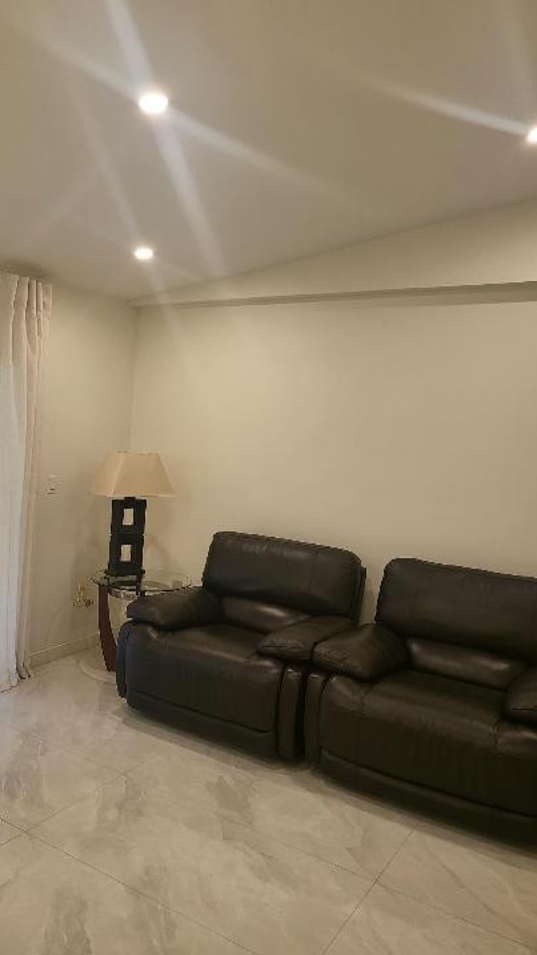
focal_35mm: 28
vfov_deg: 67.9
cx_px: 180
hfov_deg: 41.0
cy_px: 490
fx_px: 709
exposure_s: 1/120
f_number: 1.8
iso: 200
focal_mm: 5
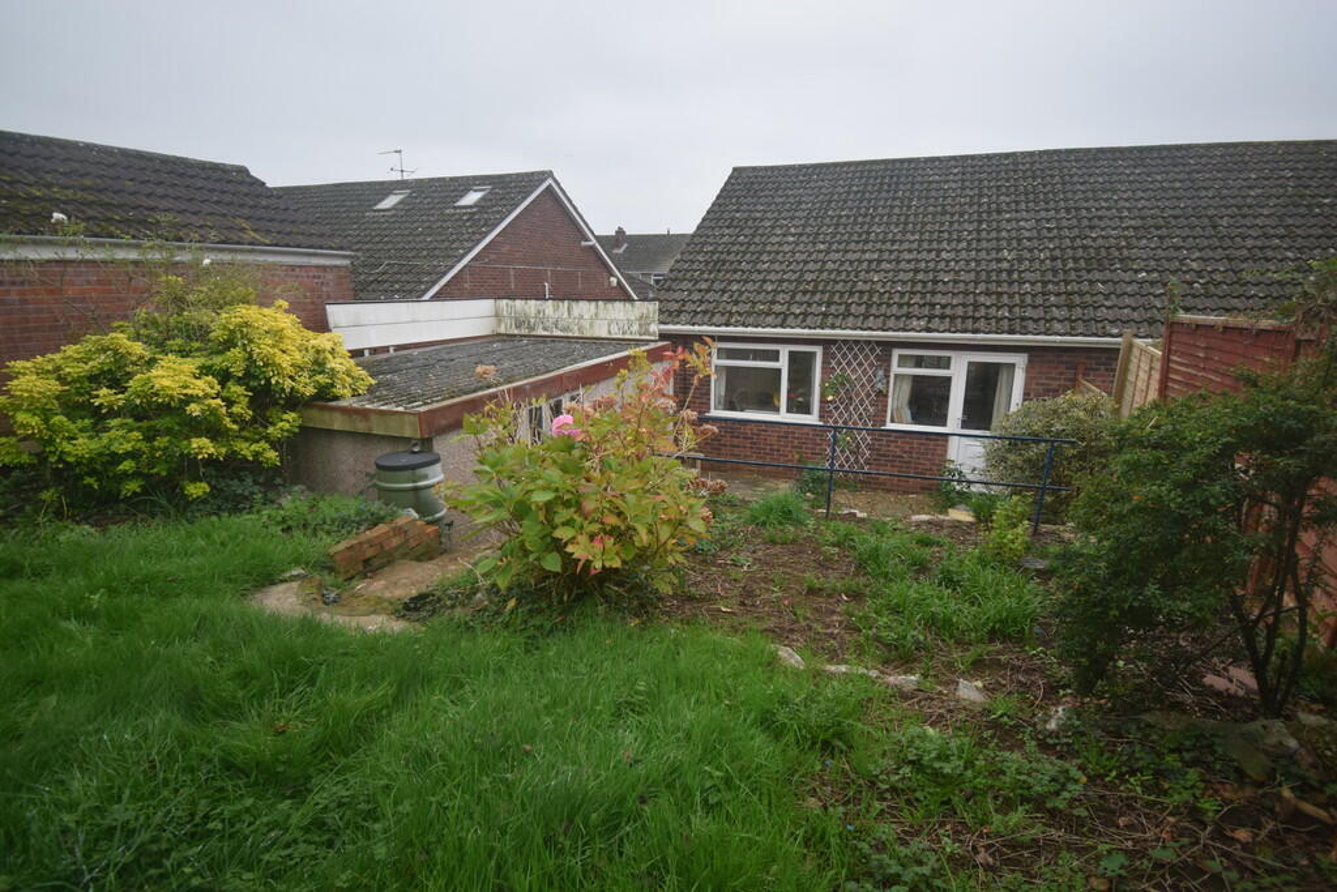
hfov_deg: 92.4
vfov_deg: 69.7
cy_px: 446
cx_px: 668
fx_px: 641
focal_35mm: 17
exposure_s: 1/100
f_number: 5
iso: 400
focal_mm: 11.5
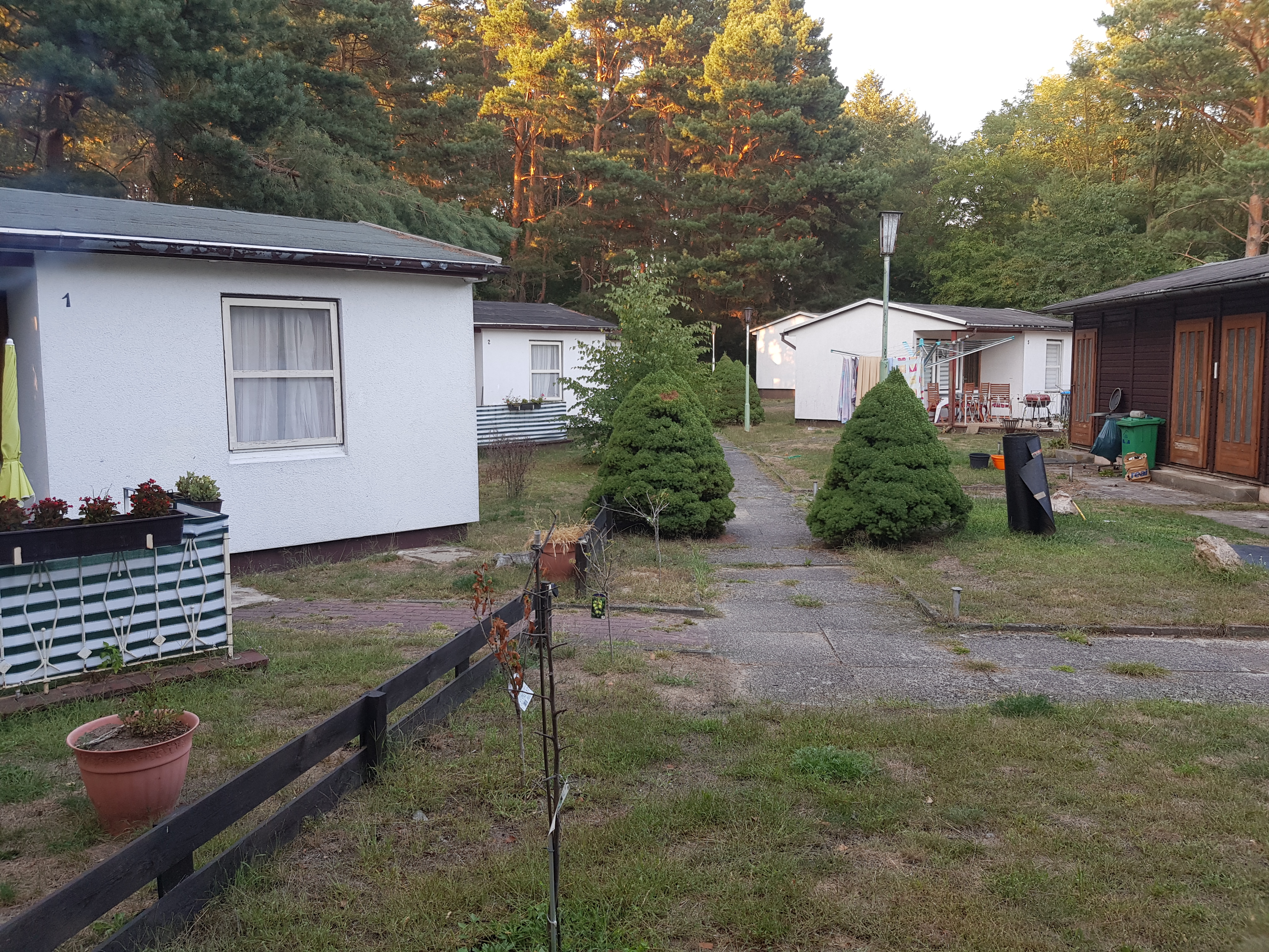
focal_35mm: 26
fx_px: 953
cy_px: 476
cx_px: 634
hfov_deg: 67.3
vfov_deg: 53.1
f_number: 1.7
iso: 50
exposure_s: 1/100
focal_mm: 4.2
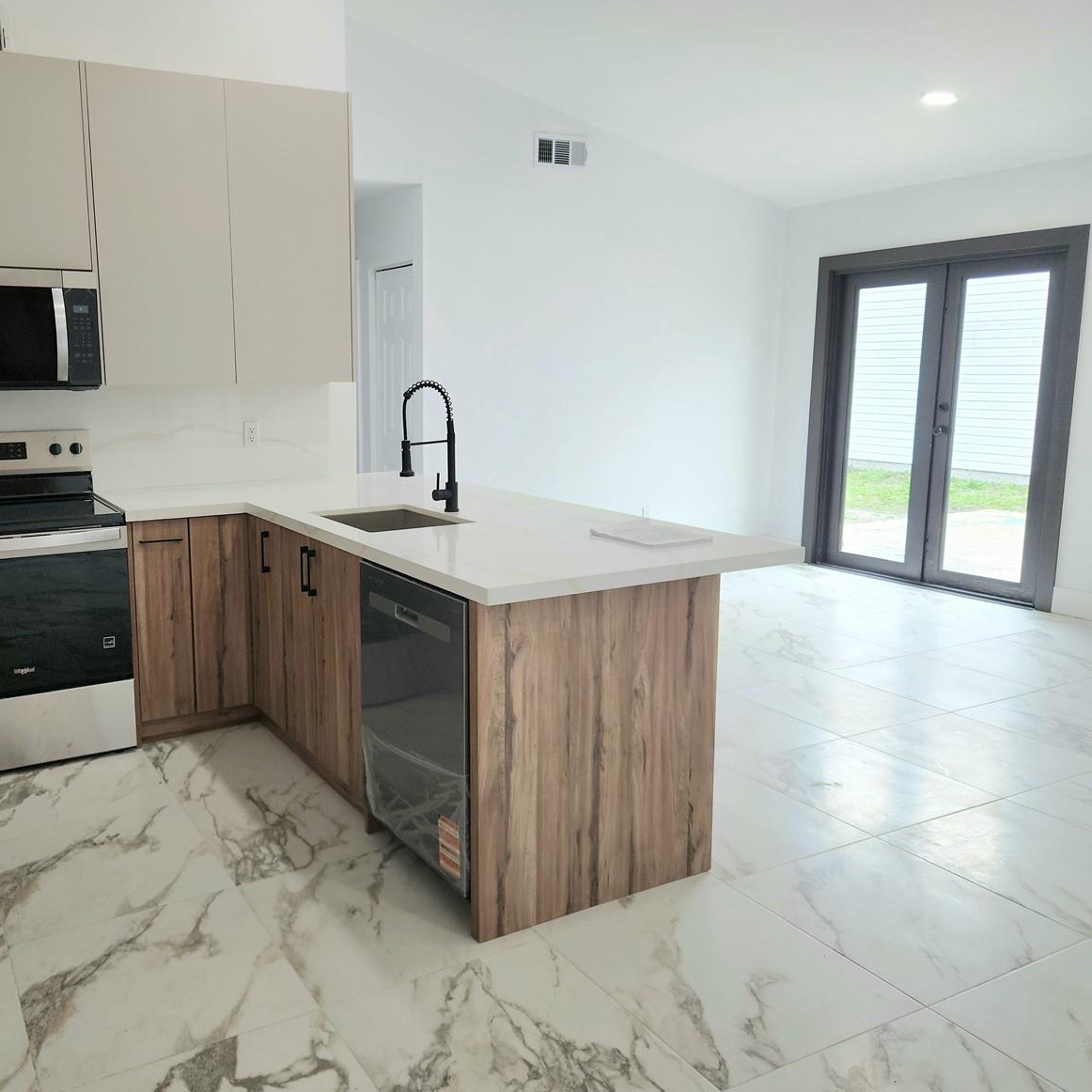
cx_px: 363
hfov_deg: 56.1
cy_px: 558
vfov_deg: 57.3
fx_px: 999
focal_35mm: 28
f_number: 1.8
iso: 40
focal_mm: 5.4
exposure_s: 1/60.2
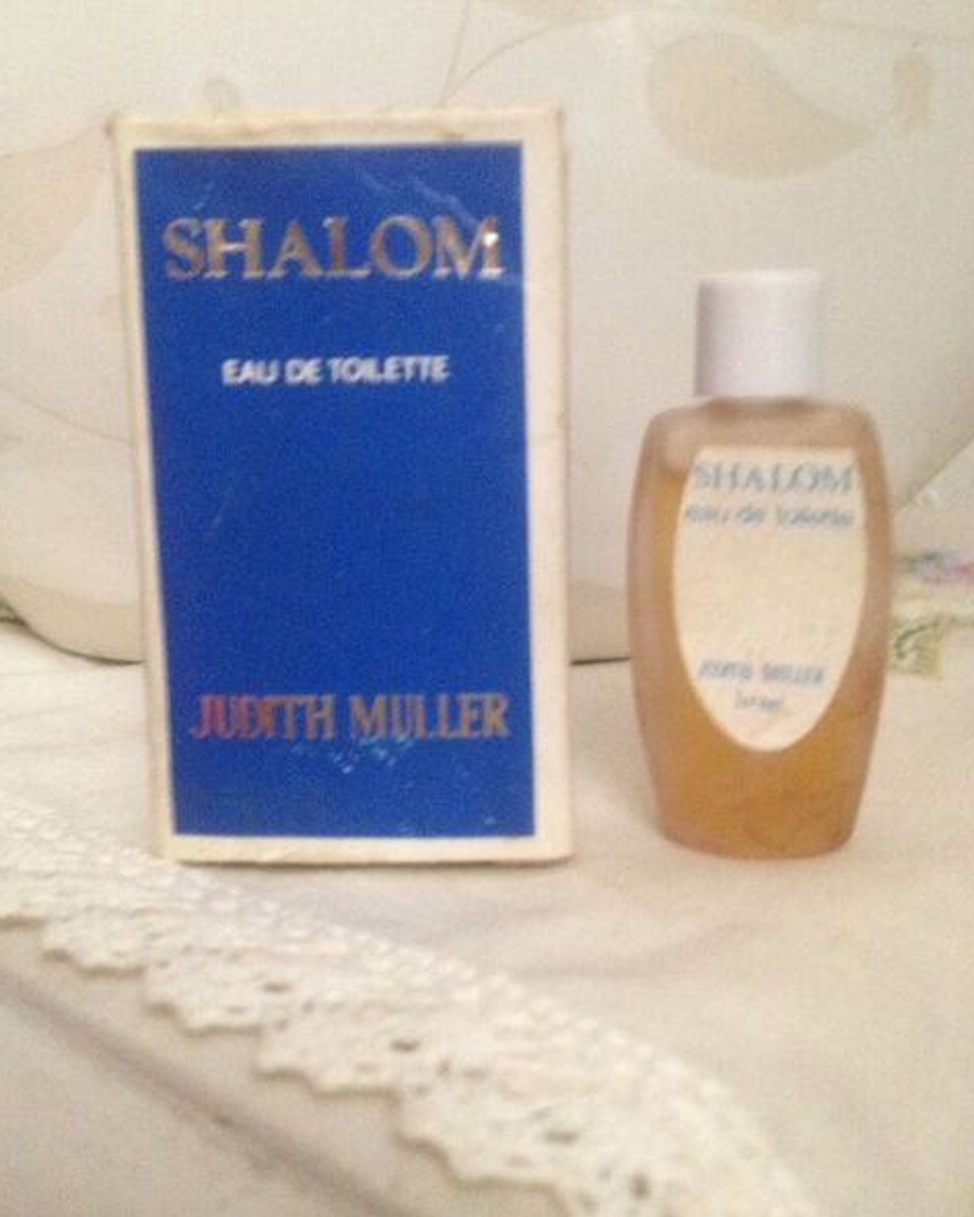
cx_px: 482
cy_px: 577
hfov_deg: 40.1
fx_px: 1333
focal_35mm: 37
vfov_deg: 49.1
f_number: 2.4
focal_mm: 4.28
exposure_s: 1/15
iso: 500
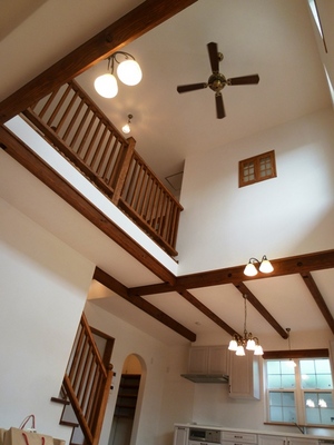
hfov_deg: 56.8
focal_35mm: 24
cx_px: 167
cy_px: 222
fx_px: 309
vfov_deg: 71.6
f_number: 2.2
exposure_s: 1/60
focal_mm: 4.3
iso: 100
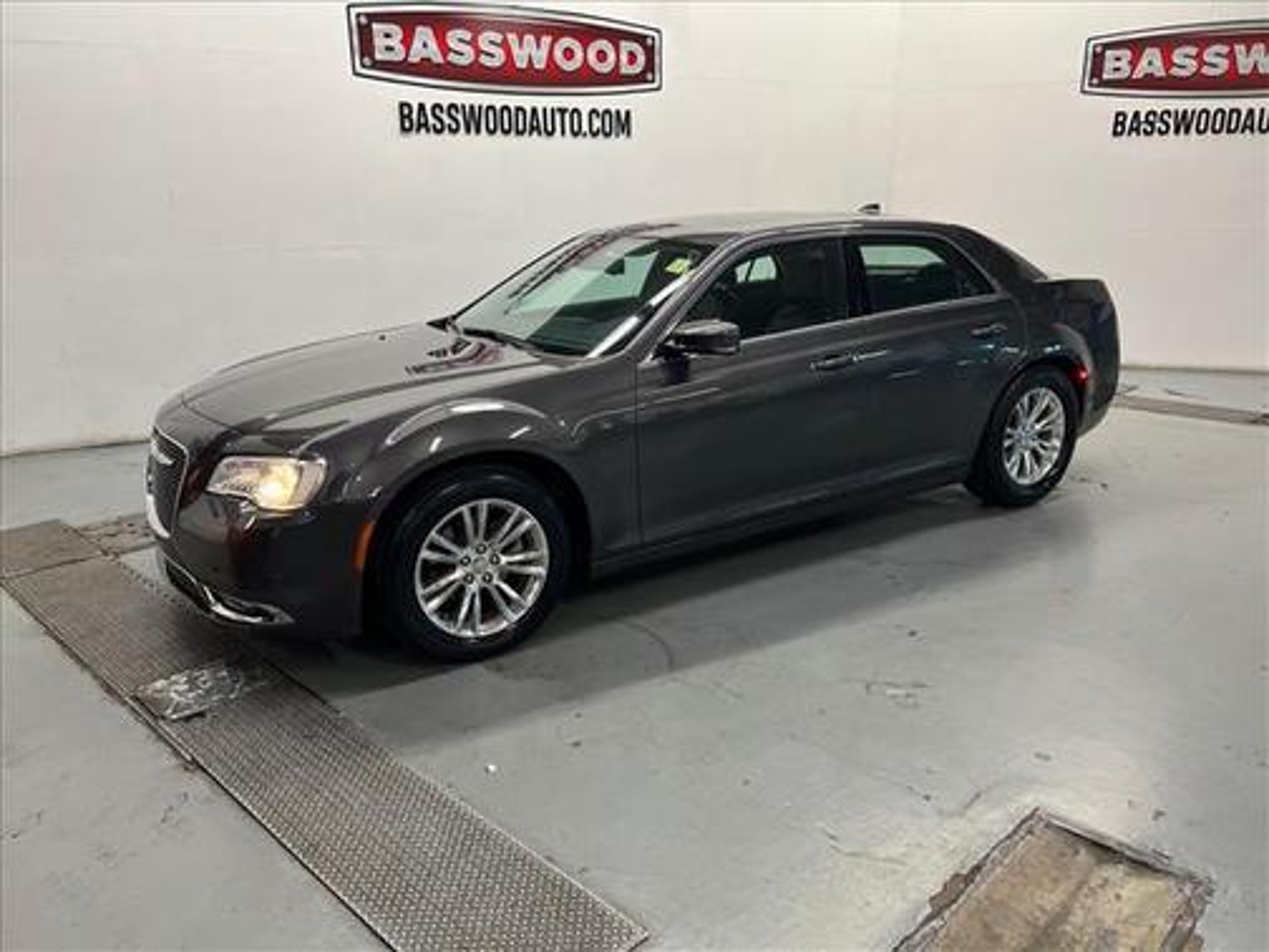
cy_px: 476
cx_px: 634
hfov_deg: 67.3
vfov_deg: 53.1
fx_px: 953
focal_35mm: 26
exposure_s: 1/60
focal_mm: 5.7
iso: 80
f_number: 1.5
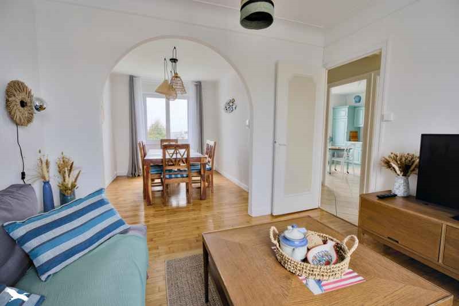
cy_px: 153
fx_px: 204
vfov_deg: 73.7
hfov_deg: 96.7
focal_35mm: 16
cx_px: 230
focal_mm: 16
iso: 800
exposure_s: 1/50
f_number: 8
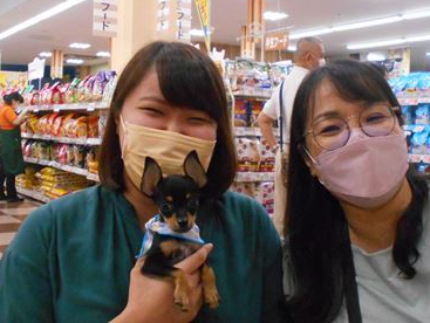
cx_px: 214
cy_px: 137
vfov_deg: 29.7
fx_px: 609
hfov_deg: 38.9
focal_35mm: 49
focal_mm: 5.1
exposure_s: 1/125
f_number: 3.4
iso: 800
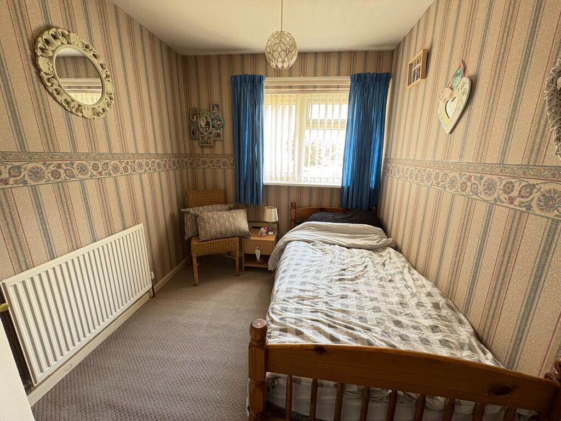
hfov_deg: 102.1
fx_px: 227
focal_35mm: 14
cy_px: 210
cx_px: 280
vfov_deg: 85.7
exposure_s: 1/71
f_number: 2.2
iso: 250
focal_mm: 2.22
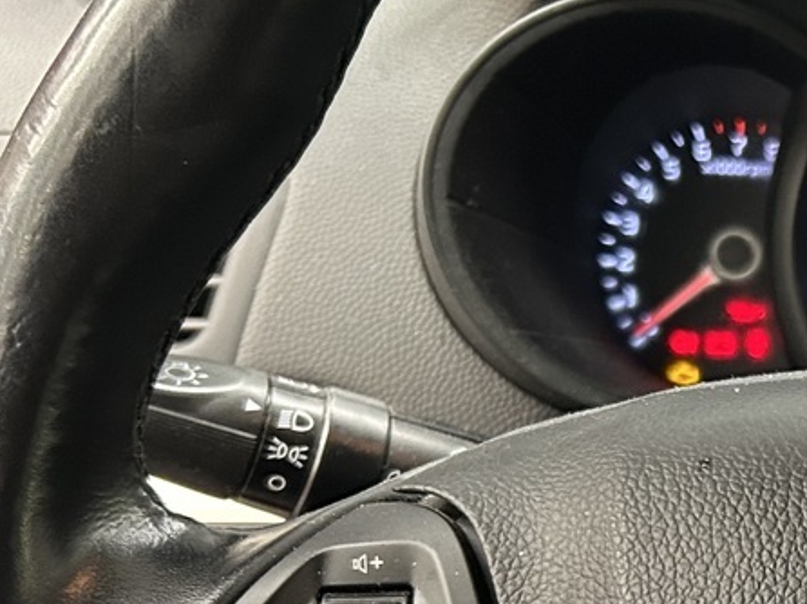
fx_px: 1957
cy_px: 593
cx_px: 1017
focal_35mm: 84
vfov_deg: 17.2
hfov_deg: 21.3
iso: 500
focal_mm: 5.7
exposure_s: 1/54
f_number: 1.5
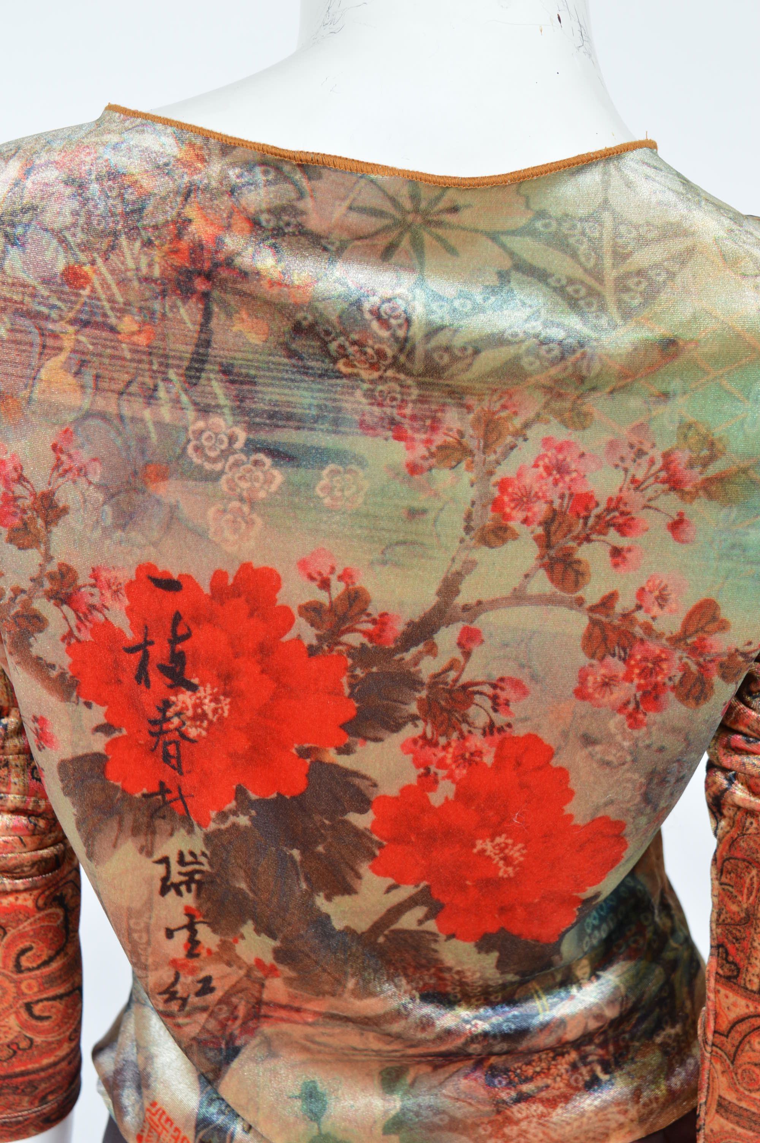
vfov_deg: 41.1
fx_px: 1523
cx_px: 380
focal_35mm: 48
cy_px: 572
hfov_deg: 28.0
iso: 200
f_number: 6.3
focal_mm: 32
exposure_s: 1/80
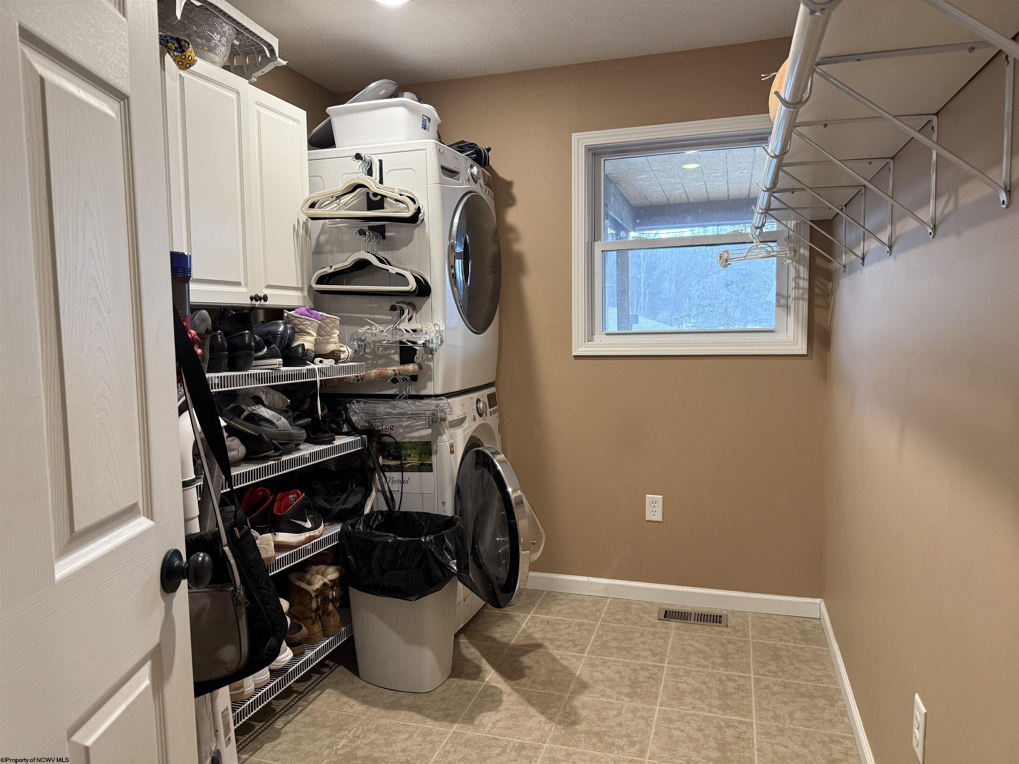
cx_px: 510
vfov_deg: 56.8
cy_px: 382
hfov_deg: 71.6
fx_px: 706
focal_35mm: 24
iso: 200
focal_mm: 6.76
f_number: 1.78
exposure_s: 1/60
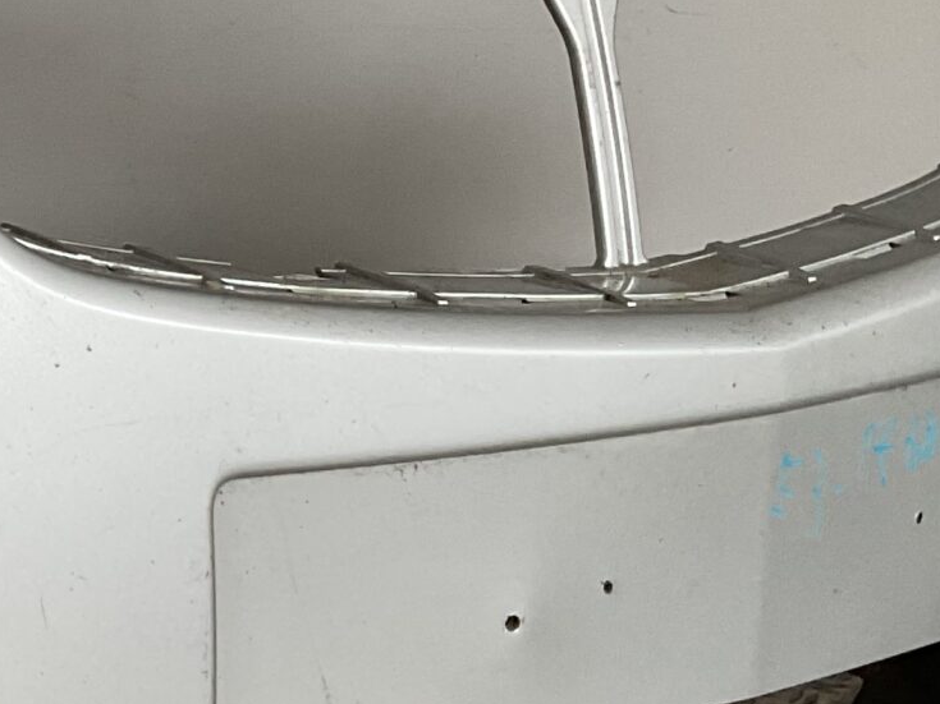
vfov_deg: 14.6
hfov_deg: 17.9
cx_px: -345
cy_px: 218
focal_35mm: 101
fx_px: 2742
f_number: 1.8
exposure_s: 1/100
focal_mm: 3
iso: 64
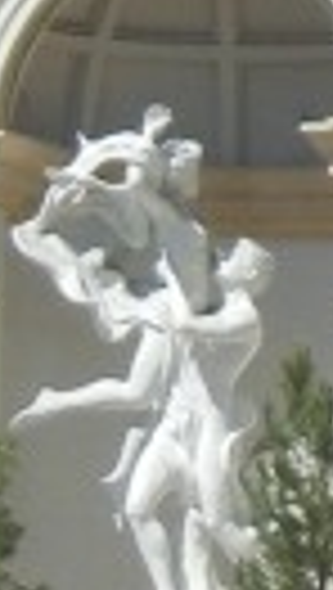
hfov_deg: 2.7
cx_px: 652
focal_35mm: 442
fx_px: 6916
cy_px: -446
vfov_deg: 4.8
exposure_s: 1/398
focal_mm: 9.3
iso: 160
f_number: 7.8
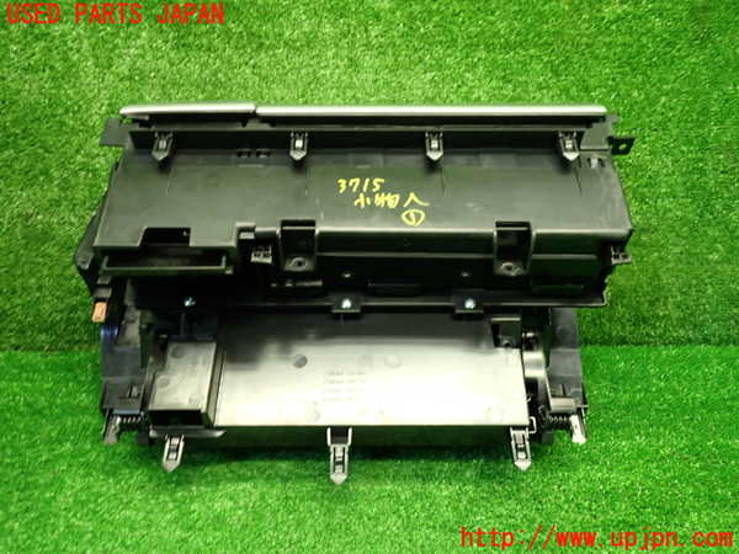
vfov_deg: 46.8
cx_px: 370
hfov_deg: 60.0
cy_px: 277
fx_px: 640
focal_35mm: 30
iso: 320
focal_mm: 5.4
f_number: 2.3
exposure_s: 1/30
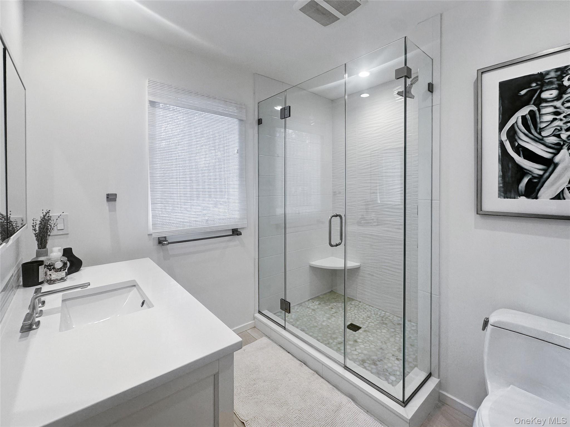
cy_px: 214
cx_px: 285
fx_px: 231
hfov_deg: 102.1
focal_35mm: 14
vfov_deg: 85.7
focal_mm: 2.22
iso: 100
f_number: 2.2
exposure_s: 1/120
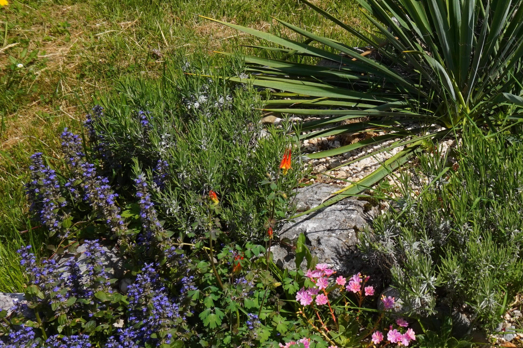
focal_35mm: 77
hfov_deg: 25.3
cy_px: 159
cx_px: 488
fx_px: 1121
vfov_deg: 17.6
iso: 100
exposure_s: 1/320
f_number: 9
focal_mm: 21
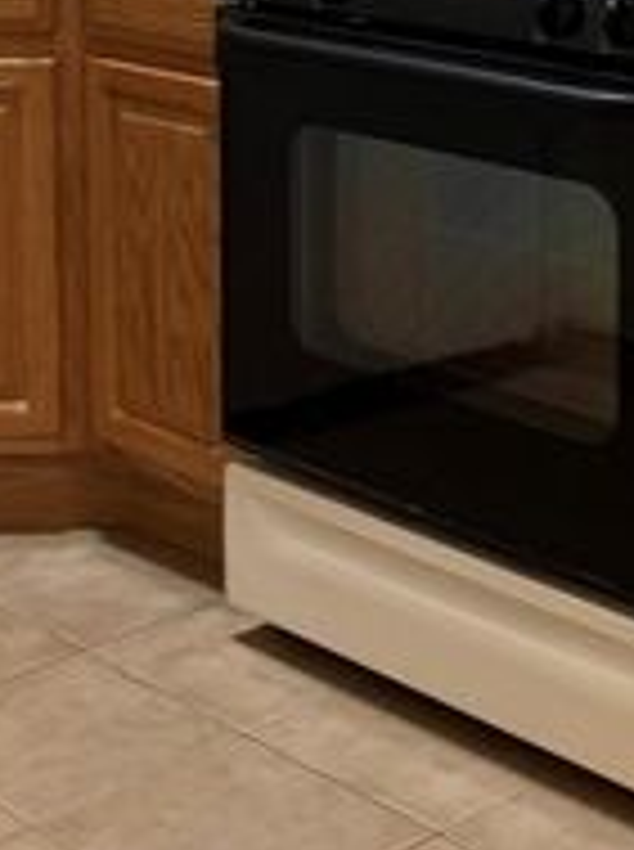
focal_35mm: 92
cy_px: -155
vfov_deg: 20.1
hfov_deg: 16.0
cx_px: 202
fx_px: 2254
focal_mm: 4.25
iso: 160
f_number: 1.8
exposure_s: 1/60
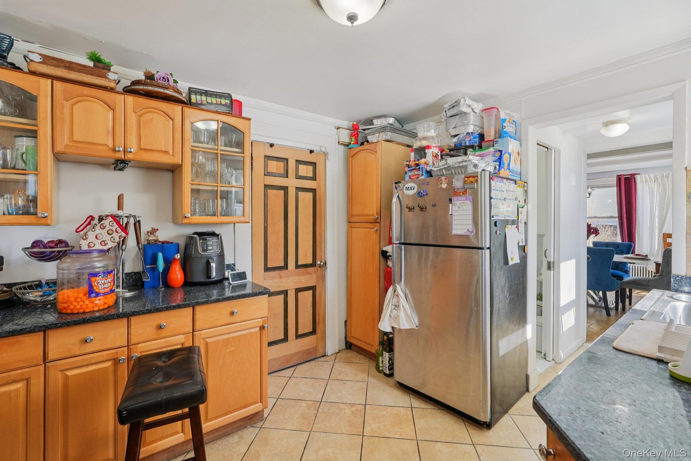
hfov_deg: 96.7
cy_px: 230
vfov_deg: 73.7
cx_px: 346
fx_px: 307
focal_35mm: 16
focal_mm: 16
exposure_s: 1/15
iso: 400
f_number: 8
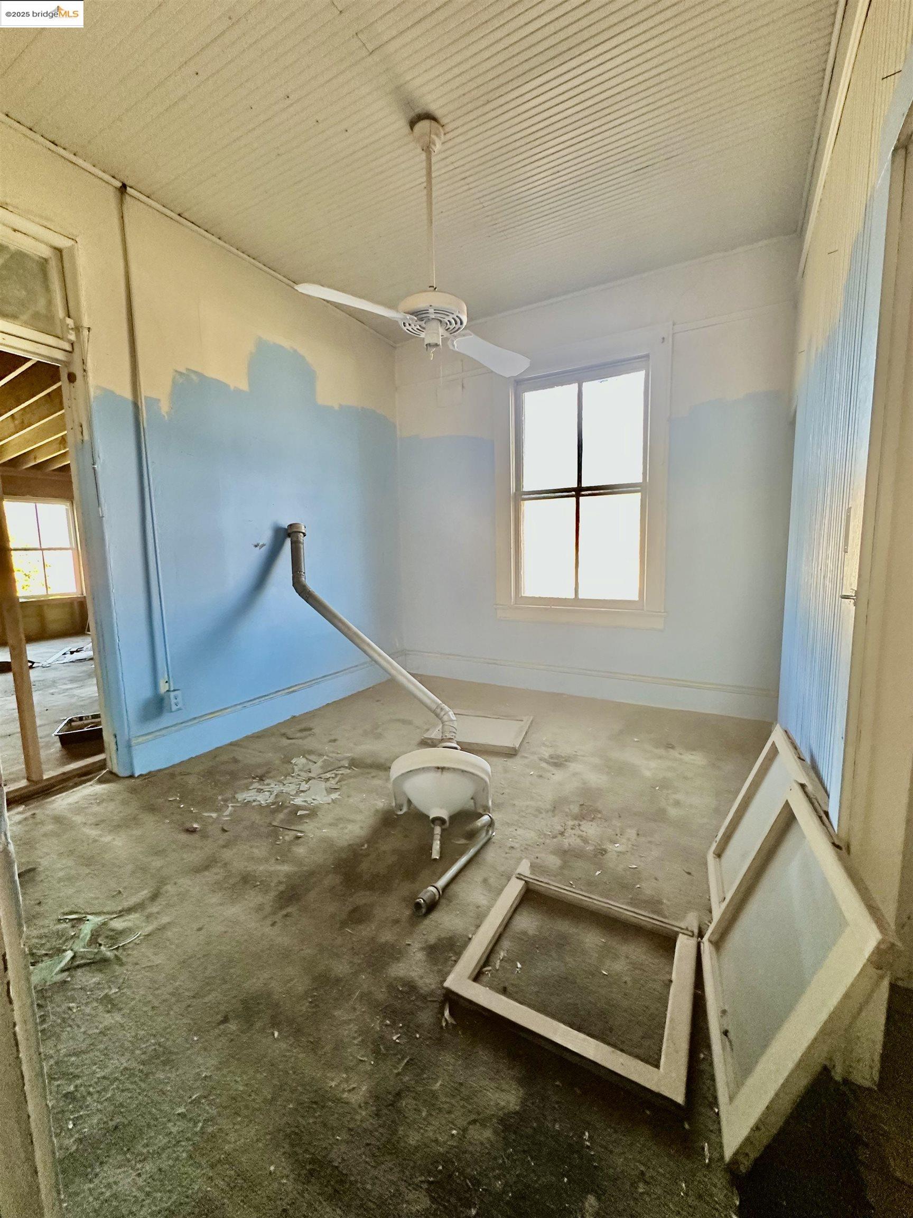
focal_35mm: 14
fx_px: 492
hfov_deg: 85.7
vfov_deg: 102.1
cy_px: 609
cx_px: 456
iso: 320
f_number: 2.2
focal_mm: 2.22
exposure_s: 1/87
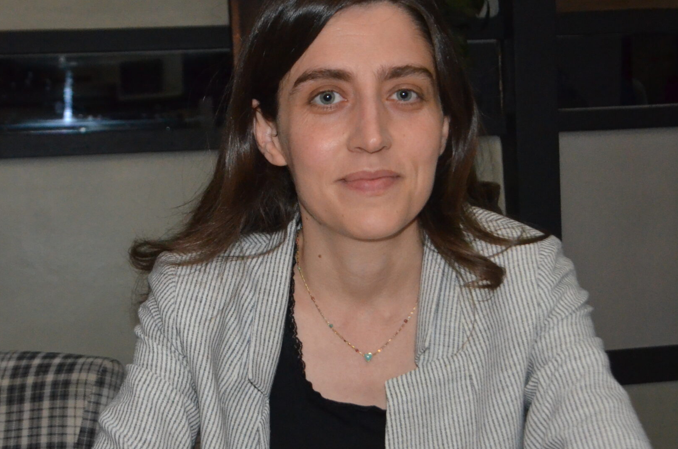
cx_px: 346
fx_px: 1387
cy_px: 259
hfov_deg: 27.5
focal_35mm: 74
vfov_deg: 18.4
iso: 3200
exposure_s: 1/60
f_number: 7.1
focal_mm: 31
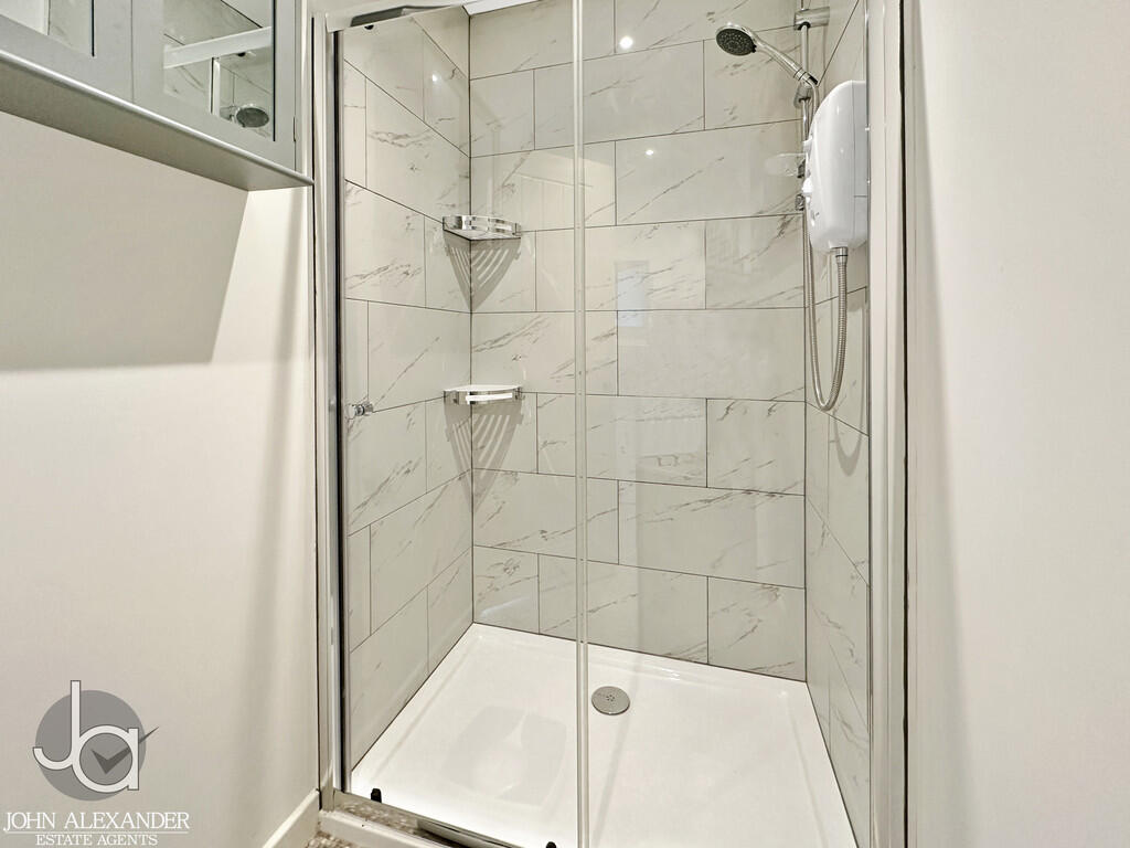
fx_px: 457
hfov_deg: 102.1
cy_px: 424
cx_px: 565
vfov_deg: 85.7
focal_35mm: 14
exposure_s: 1/100
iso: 250
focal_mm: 2.22
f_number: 2.2
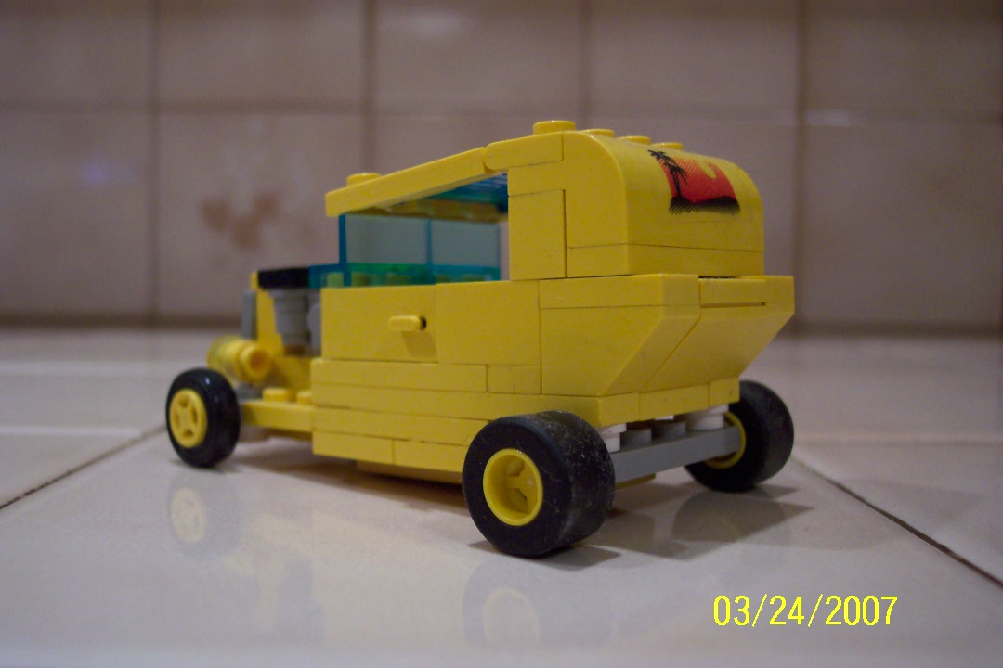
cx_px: 502
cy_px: 334
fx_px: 1059
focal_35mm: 38
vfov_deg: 35.1
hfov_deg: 50.7
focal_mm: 8
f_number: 2.8
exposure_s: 1/45
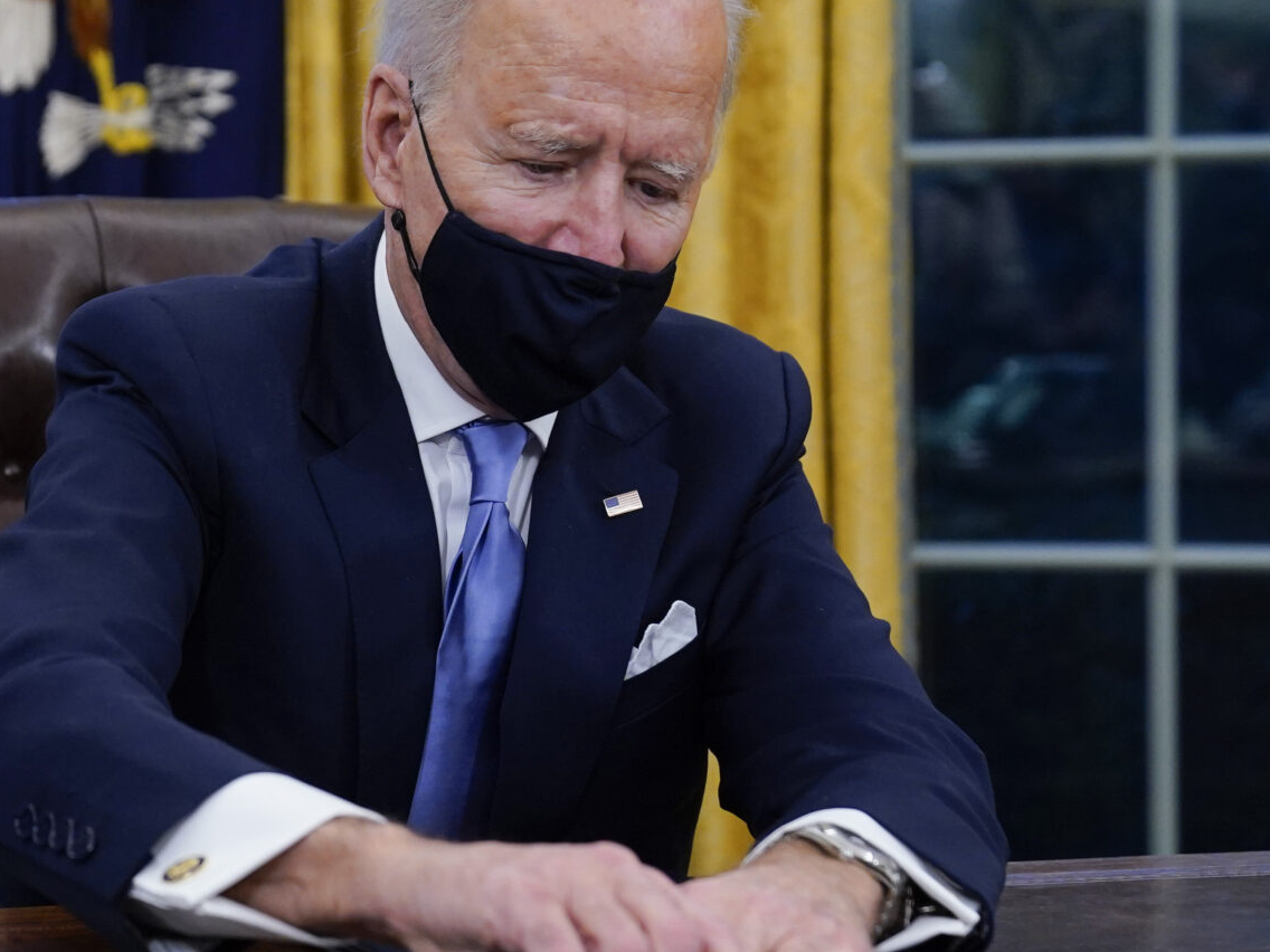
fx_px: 3816
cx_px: 130
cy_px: 380
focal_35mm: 104
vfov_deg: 14.2
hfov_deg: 18.6
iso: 2000
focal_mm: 48
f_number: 3.2
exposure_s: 1/500
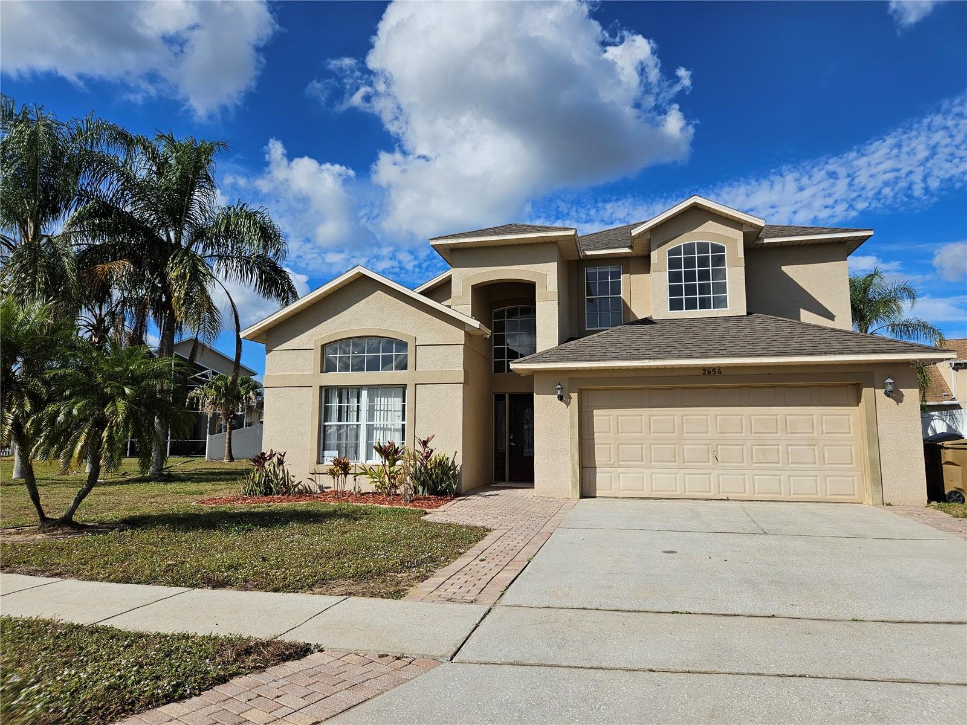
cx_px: 484
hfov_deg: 73.9
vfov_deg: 58.9
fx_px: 643
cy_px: 362
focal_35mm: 23
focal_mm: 5.4
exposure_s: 1/3956
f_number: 1.8
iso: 25
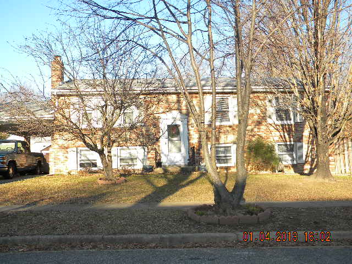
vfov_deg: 39.7
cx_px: 176
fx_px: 366
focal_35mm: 36
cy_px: 132
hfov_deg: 51.4
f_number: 3.7
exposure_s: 1/408
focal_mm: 6.4
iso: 110
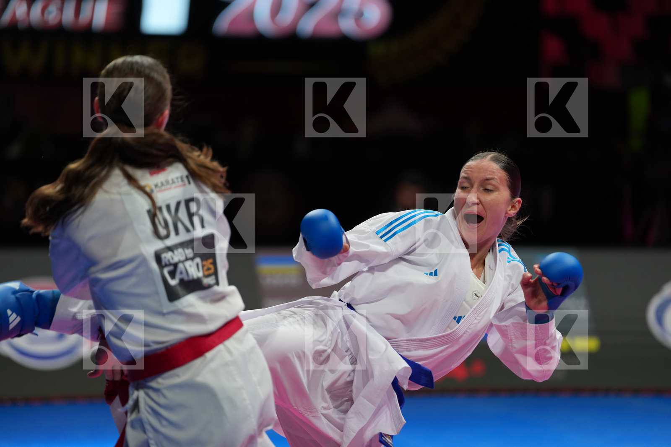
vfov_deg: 8.1
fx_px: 3168
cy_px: 224
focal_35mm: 170
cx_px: 336
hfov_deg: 12.1
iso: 800
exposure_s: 1/1000
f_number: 2.8
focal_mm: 170
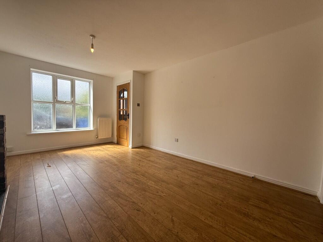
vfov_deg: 85.7
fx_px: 131
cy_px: 121
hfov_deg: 102.1
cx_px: 162
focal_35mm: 14
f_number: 2.2
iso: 64
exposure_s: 1/388
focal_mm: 2.22
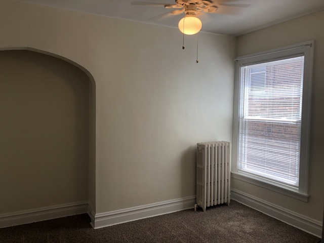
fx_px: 262
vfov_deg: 49.7
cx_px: 162
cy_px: 122
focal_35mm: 28
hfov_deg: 63.4
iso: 32
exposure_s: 1/120
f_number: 1.8
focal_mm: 3.99
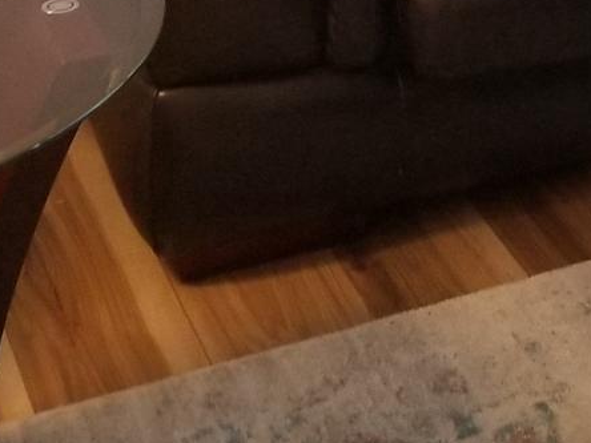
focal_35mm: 120
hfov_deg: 15.9
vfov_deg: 11.4
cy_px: -382
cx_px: 684
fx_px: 2049
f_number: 1.7
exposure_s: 1/30
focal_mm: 4.25
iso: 160
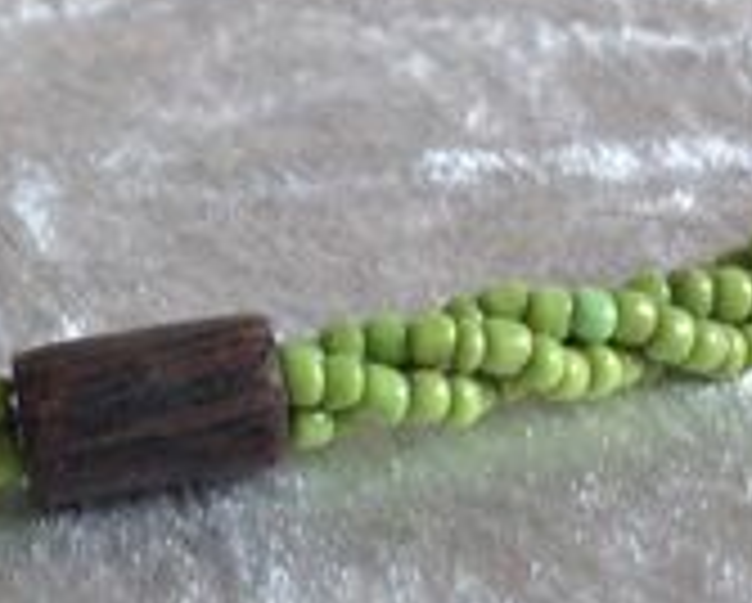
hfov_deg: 19.4
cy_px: 164
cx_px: 167
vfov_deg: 15.7
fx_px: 2184
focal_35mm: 98
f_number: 2.4
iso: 64
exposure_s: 1/15
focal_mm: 4.28
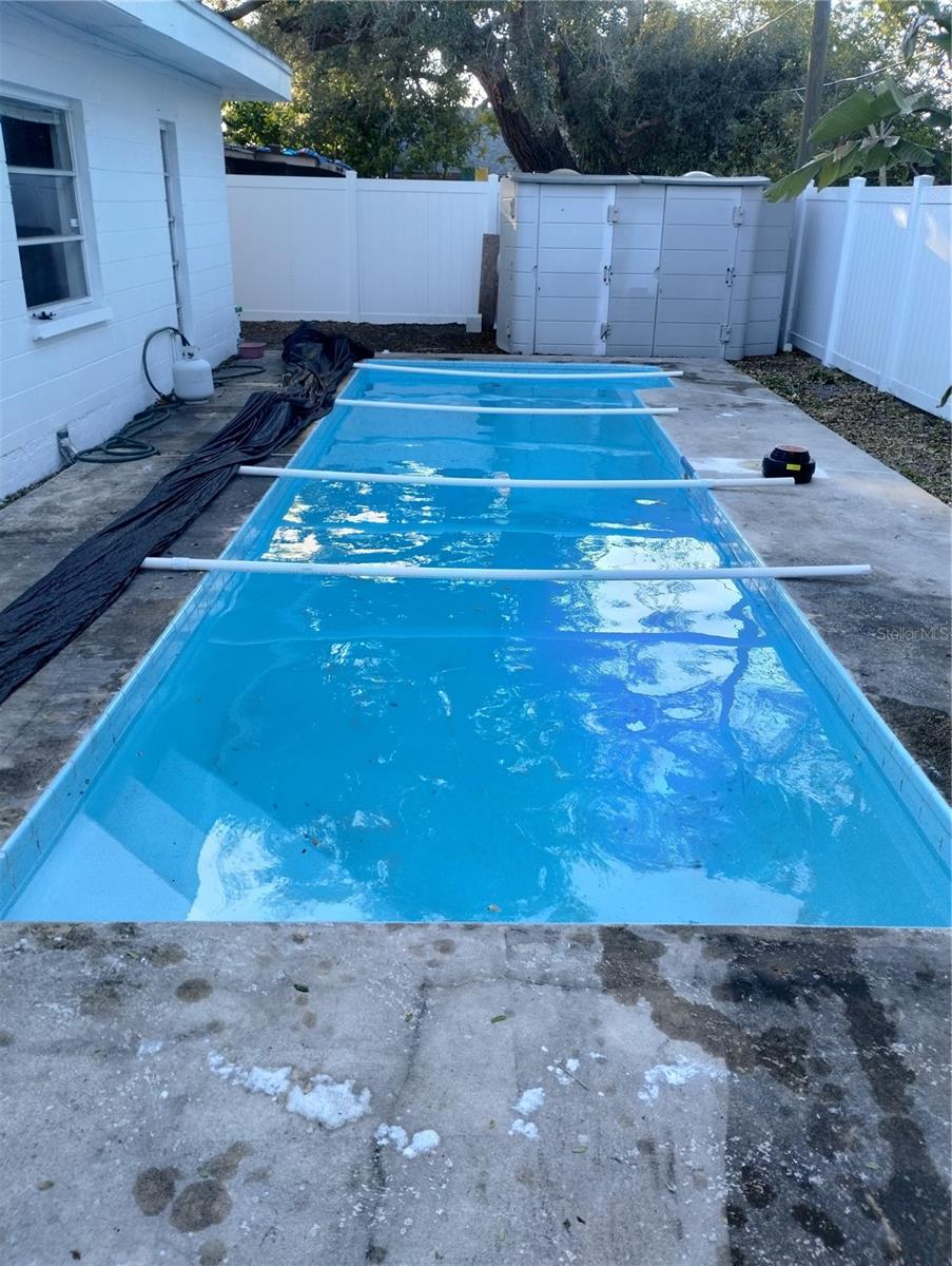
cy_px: 633
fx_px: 1025
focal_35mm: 28
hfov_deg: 49.8
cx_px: 476
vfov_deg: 63.4
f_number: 1.8
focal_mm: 4.27
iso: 218
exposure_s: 1/120
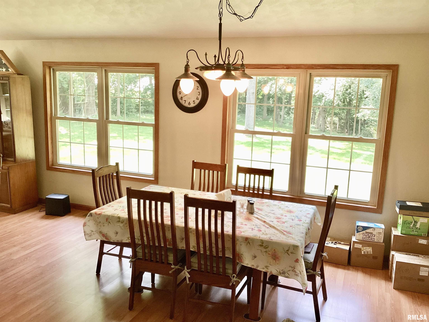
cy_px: 161
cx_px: 214
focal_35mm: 31
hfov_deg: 58.4
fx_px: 384
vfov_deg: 45.4
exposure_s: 1/60
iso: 64
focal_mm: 3.3
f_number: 2.4
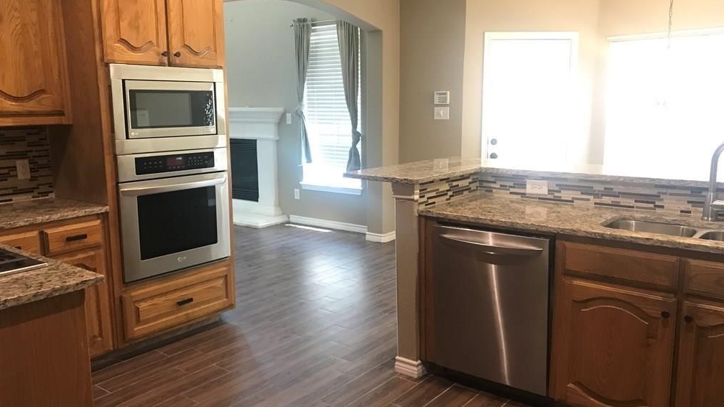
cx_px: 366
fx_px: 595
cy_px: 205
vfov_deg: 37.8
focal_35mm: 31
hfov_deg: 62.6
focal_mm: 3.99
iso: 64
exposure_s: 1/15
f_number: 1.8
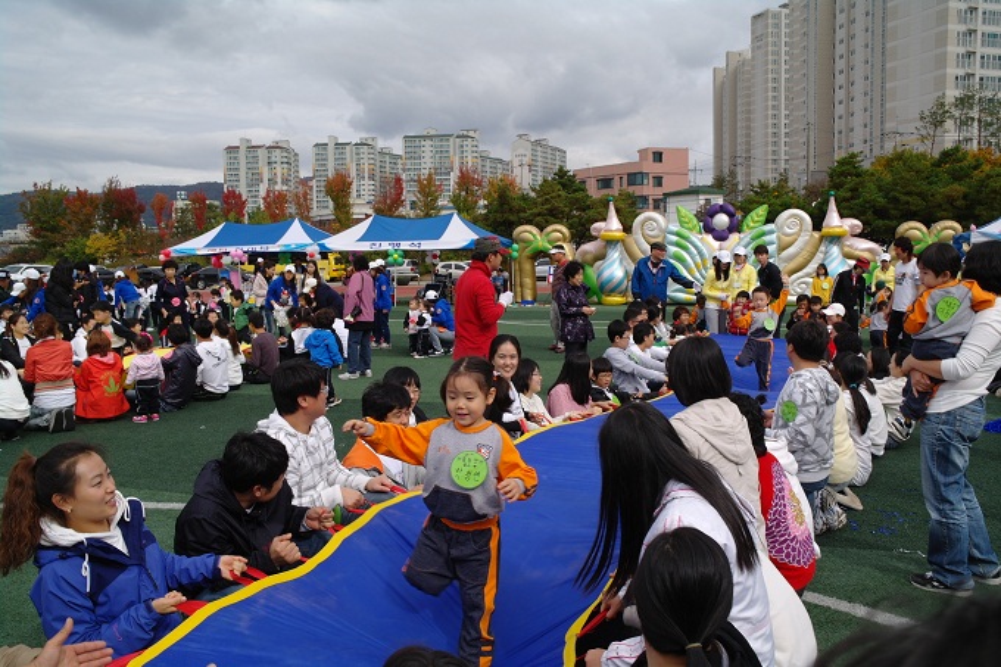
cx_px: 500
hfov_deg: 61.9
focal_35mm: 30
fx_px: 834
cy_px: 334
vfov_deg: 43.6
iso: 100
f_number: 11
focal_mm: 20
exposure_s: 1/90
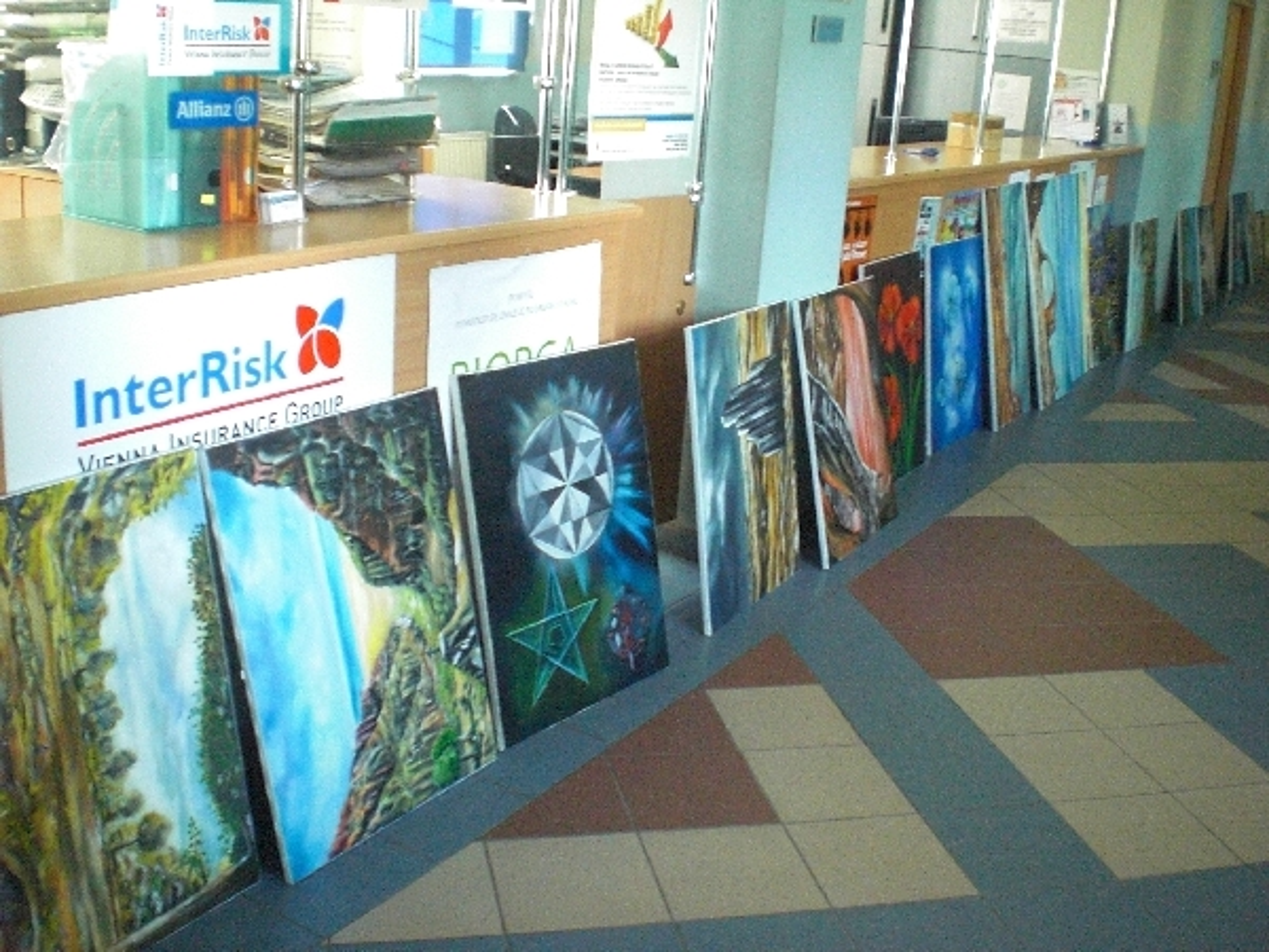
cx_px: 634
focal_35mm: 38
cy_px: 476
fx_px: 1393
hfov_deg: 49.0
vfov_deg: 37.7
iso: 800
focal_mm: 6.3
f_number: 3.1
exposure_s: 1/80
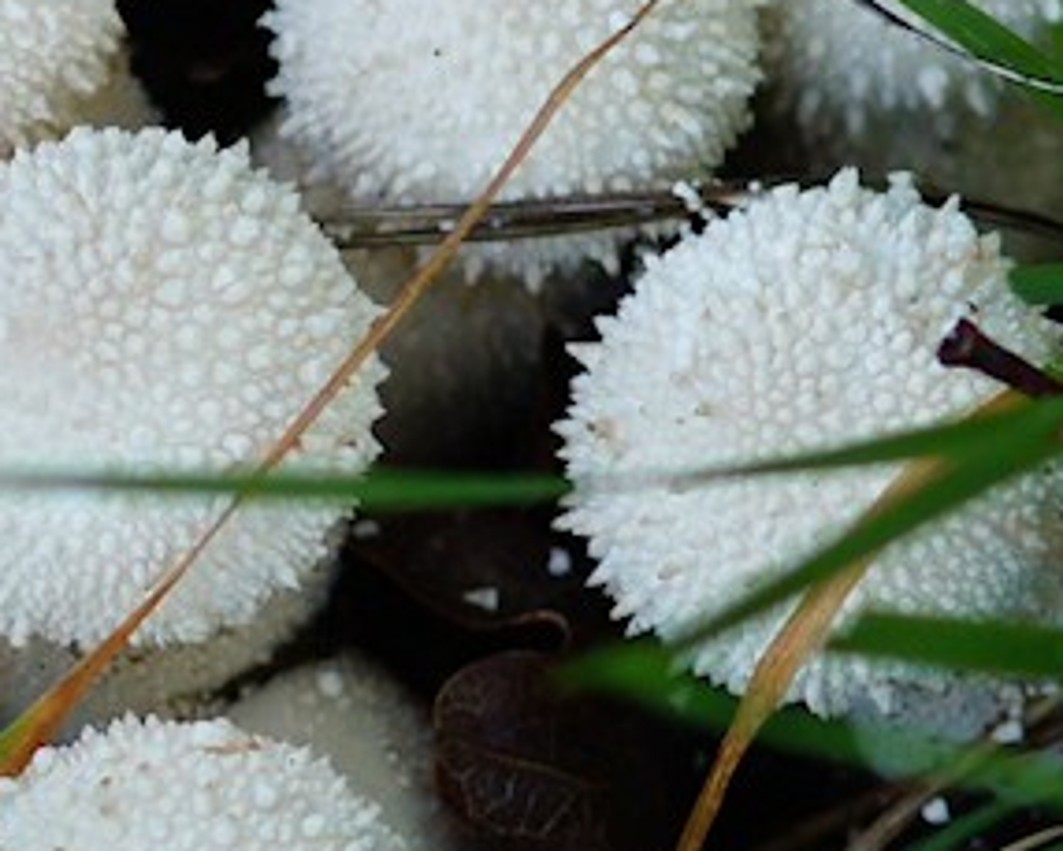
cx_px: 108
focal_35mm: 646
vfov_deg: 2.4
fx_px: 20332
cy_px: 255
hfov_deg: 3.0
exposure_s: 1/200
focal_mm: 105
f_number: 4
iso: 200
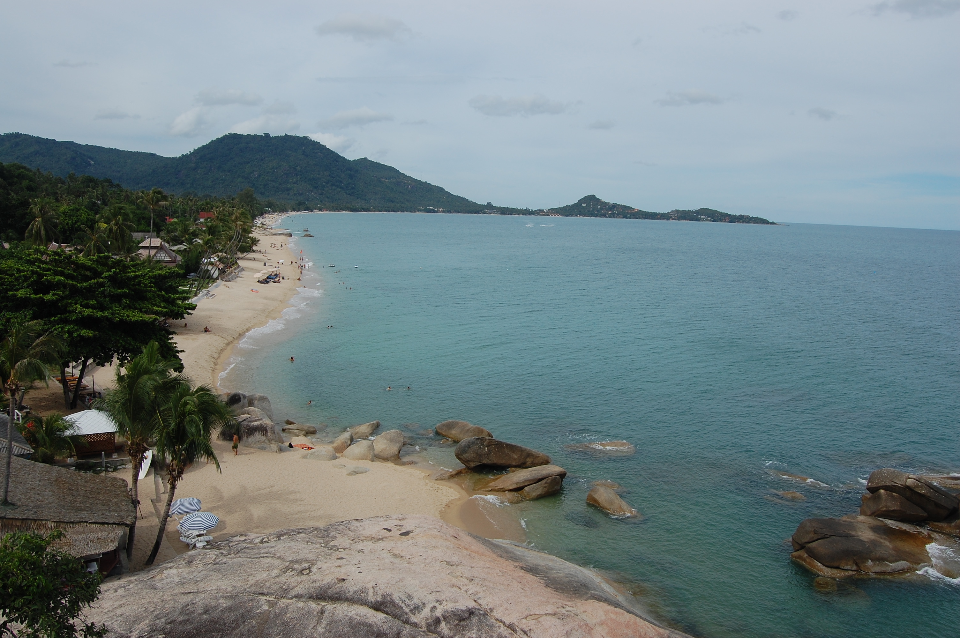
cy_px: 319
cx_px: 480
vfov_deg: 47.8
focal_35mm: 27
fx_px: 719
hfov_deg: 67.4
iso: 200
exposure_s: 1/320
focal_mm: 18
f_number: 11
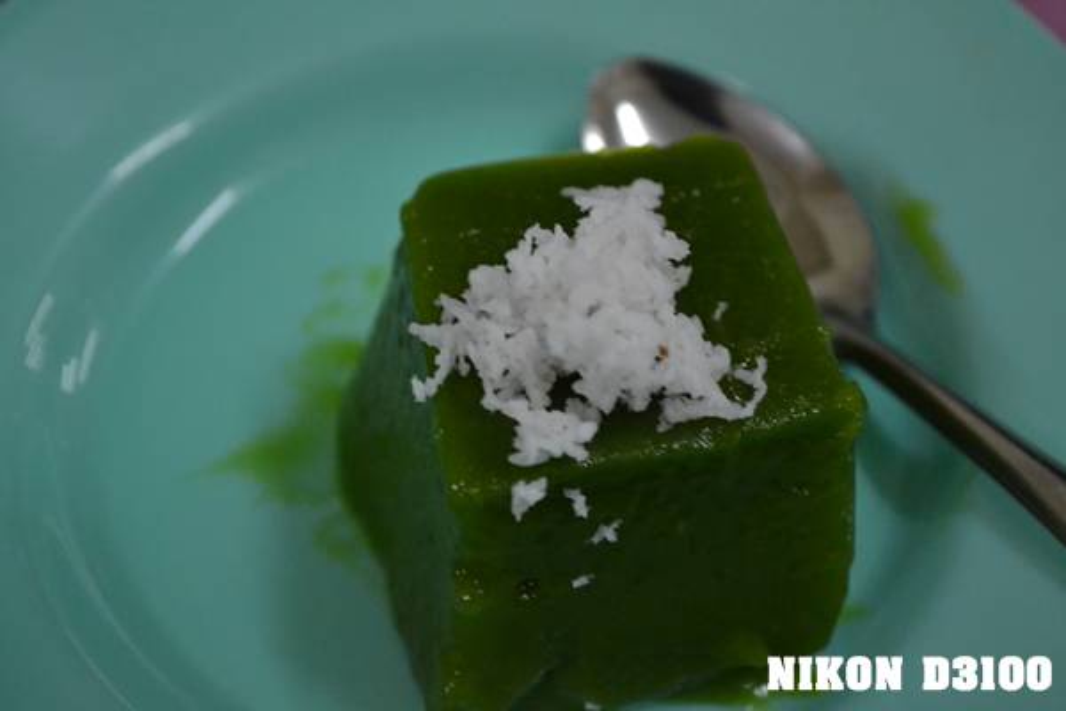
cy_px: 356
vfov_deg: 18.9
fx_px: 2132
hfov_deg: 28.1
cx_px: 533
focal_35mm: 72
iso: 2800
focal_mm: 48
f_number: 5.6
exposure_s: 1/60
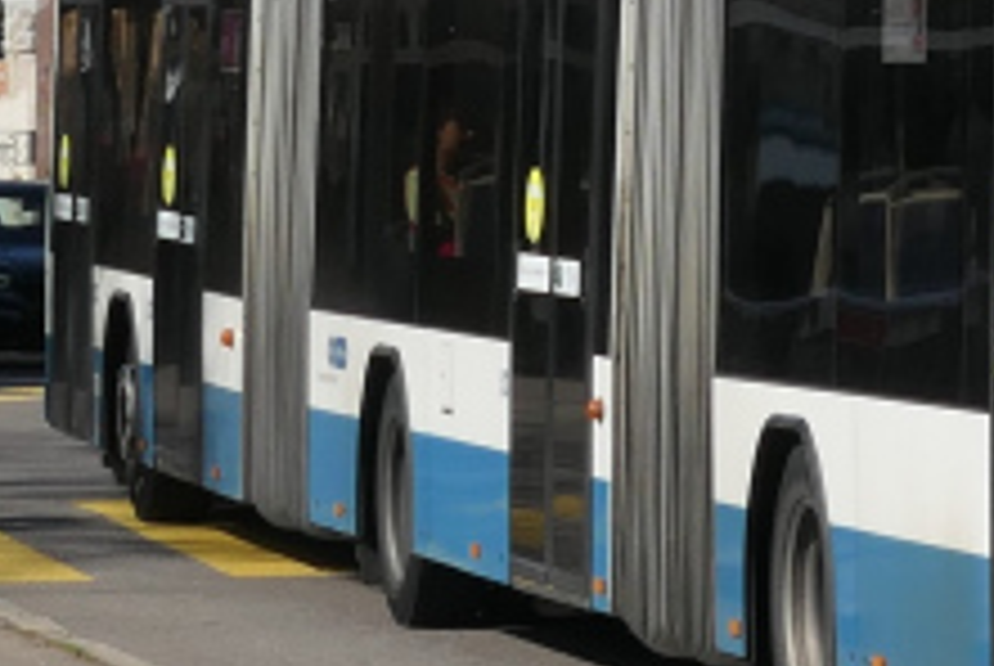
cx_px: 1642
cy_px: -434
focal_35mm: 270
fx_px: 7465
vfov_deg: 5.1
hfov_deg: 7.4
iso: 200
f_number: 6.3
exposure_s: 1/1000
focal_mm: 16.7
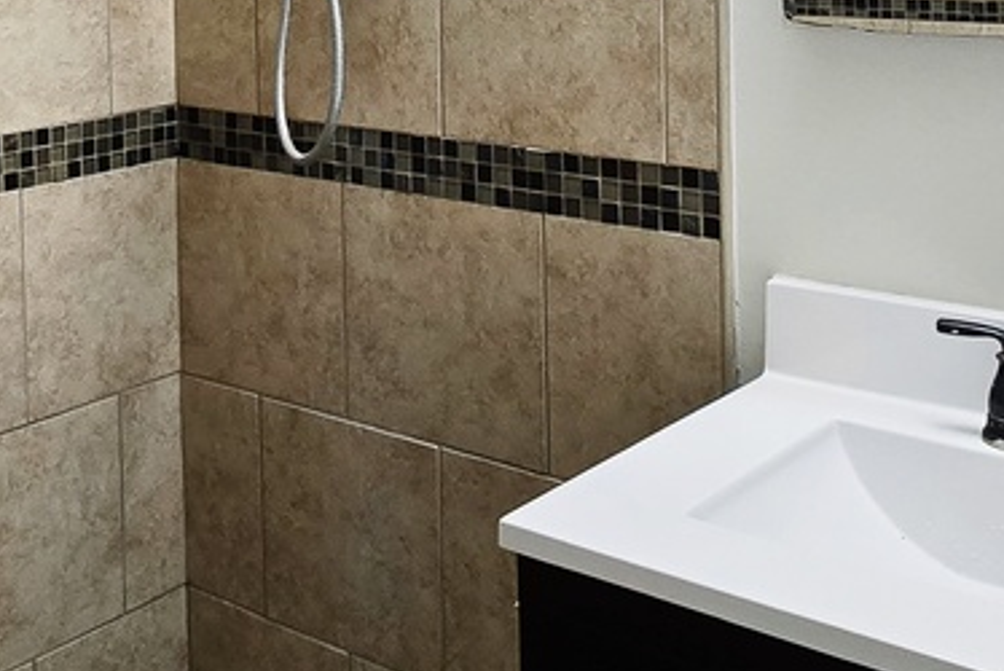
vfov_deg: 24.4
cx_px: 338
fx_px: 1451
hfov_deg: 37.8
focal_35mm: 52
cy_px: -51
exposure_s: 1/60.2
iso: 125
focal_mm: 2.2
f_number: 2.2
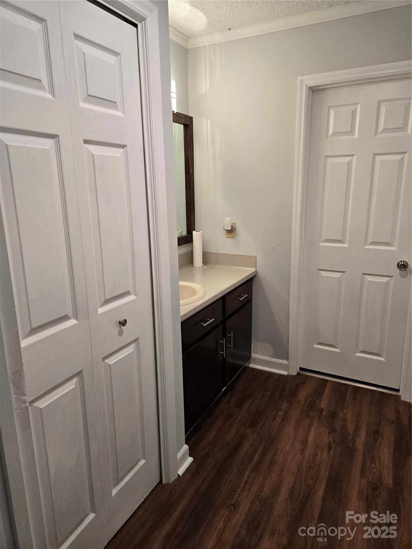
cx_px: 206
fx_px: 365
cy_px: 274
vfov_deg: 73.9
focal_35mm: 23
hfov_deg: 58.9
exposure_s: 1/120
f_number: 1.8
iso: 200
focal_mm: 5.4
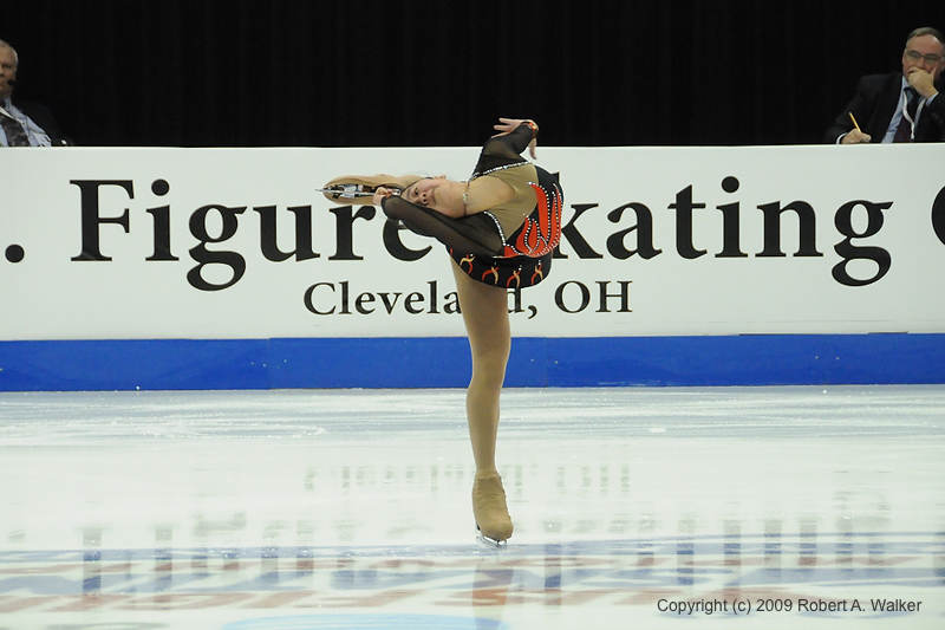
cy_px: 315
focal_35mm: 202
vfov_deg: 6.8
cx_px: 472
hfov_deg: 10.2
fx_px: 5314
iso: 3200
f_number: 5.6
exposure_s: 1/640
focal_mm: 135
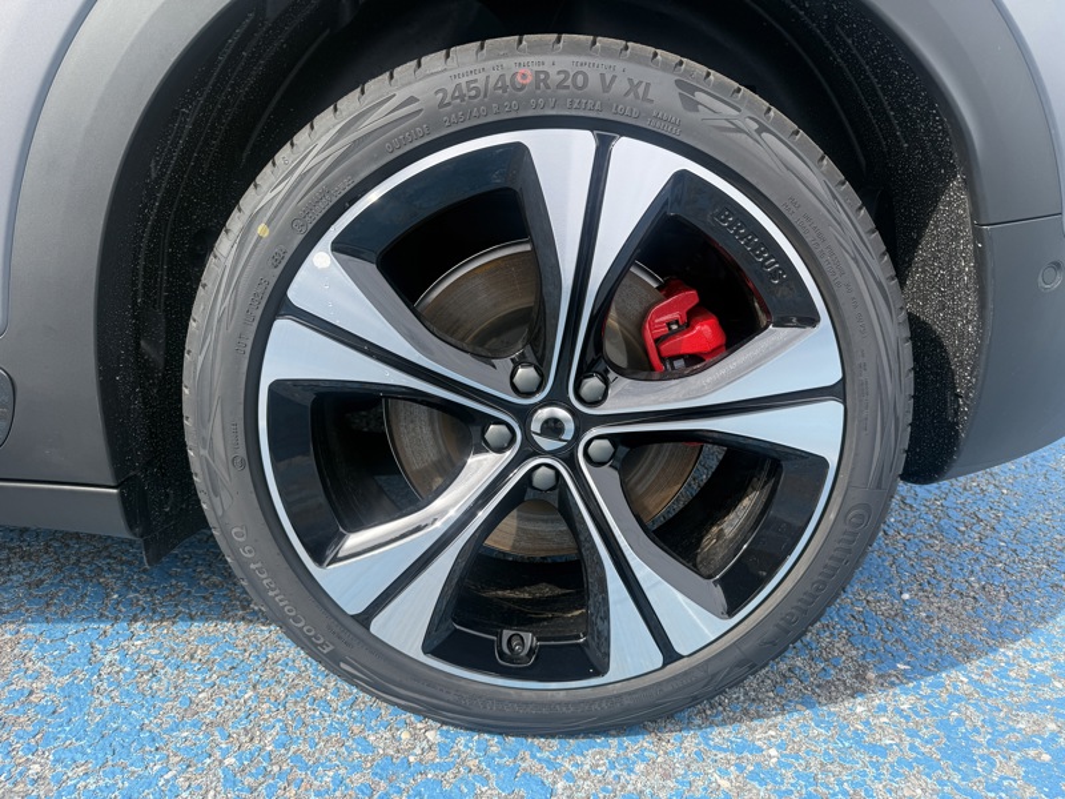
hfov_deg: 71.6
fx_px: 738
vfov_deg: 56.8
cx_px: 532
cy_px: 400
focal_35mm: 24
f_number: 1.78
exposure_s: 1/1060
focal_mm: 6.76
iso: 80
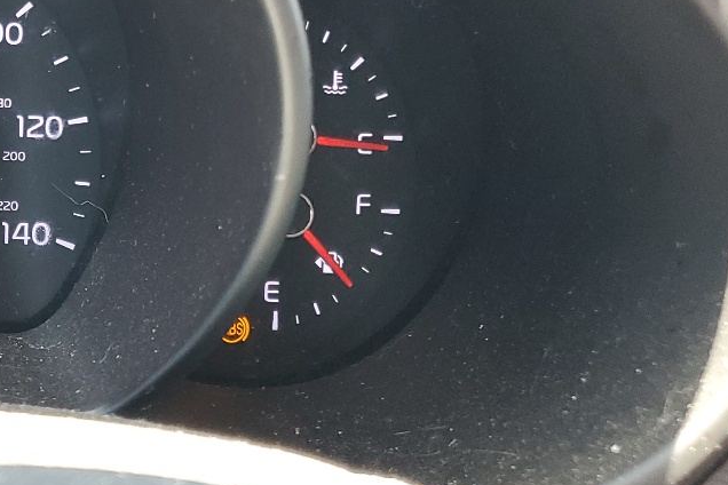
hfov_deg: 26.4
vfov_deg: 19.6
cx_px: -144
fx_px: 1375
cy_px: 34
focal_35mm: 68
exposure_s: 1/60.2
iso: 100
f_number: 1.5
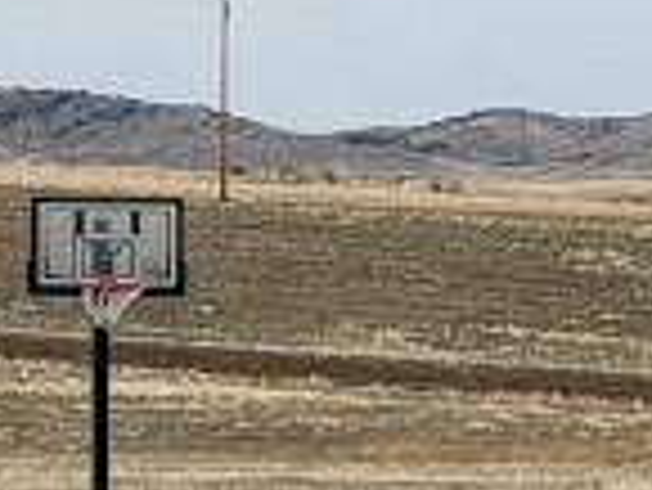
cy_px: 971
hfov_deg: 5.8
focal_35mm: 339
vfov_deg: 4.3
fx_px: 6390
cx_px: 117
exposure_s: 1/1285
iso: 64
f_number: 1.78
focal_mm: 6.76
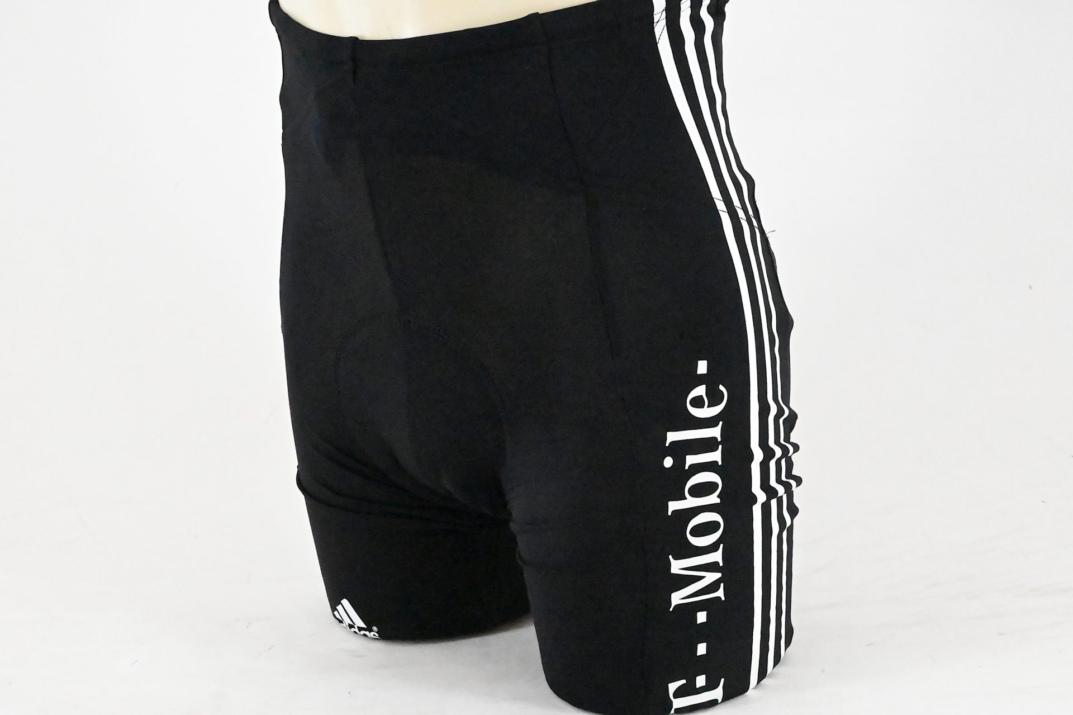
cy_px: 358
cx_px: 536
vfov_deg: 19.4
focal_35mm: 70
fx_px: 2086
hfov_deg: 28.9
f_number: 20
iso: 51200
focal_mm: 70
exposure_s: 1/640
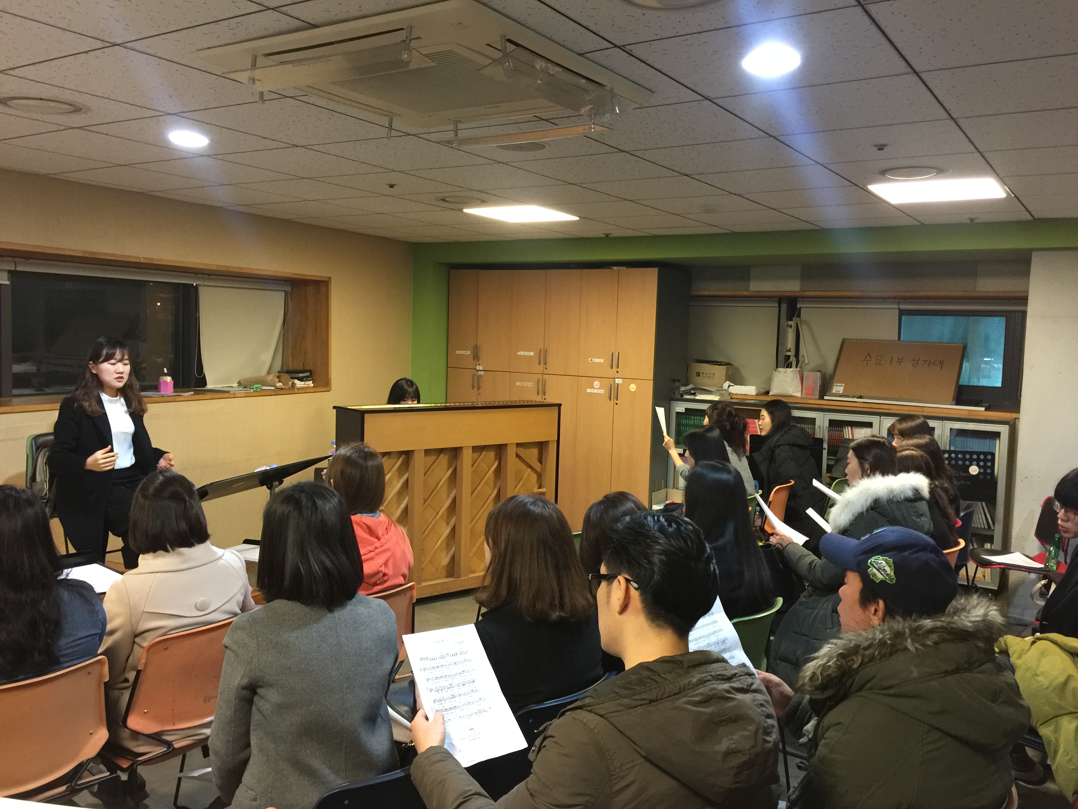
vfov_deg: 48.2
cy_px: 404
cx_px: 539
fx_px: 903
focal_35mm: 29
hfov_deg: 61.7
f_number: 2.2
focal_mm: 4.15
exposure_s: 1/15
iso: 125
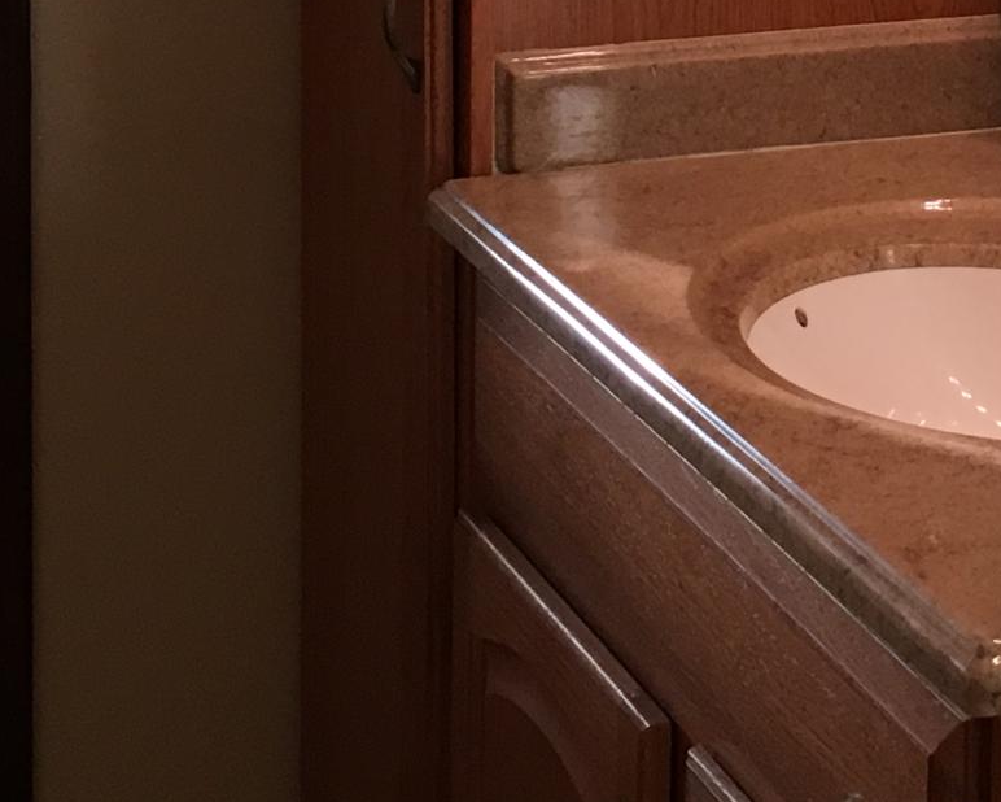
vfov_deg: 13.4
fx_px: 3260
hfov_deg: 16.9
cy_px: -300
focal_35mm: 110
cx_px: 1113
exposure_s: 1/30
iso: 40
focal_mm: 4.15
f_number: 2.2
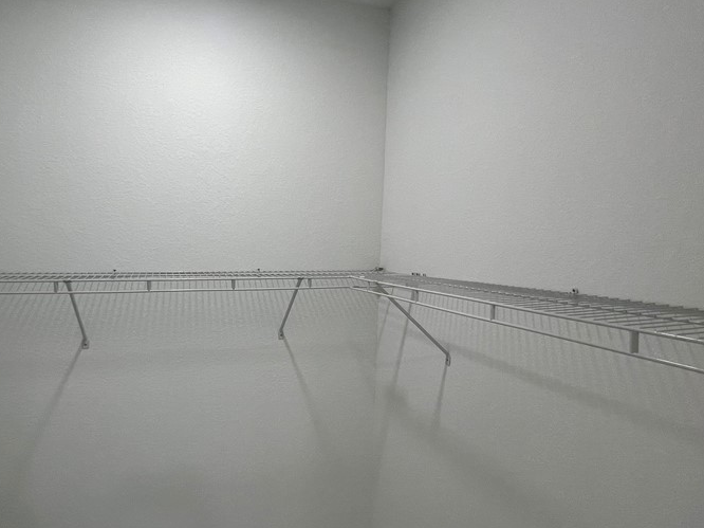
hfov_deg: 80.5
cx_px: 272
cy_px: 285
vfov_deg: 65.8
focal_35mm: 20
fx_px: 407
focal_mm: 1.57
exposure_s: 1/120
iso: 80
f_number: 1.8
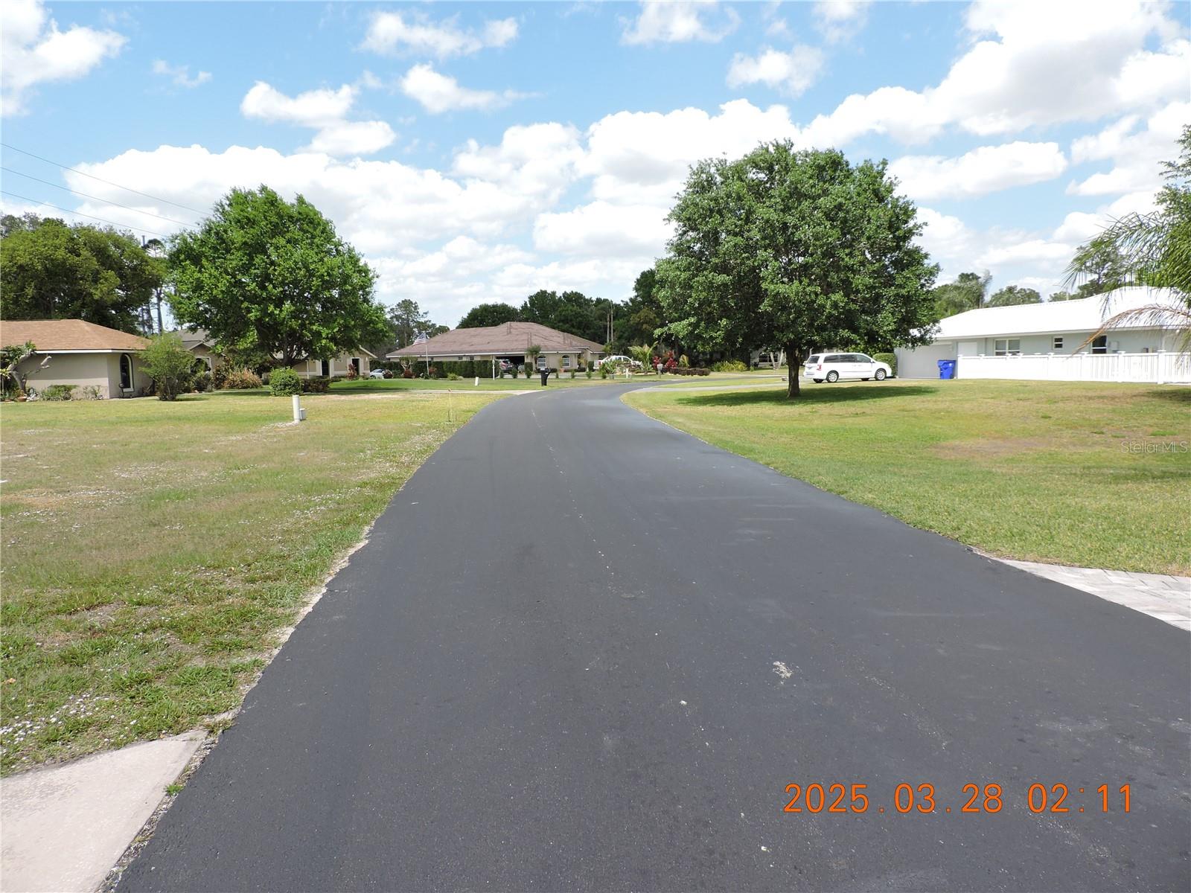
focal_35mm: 24
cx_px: 596
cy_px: 446
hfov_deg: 71.6
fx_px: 826
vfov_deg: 56.8
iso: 100
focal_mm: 4.3
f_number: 3
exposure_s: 1/800
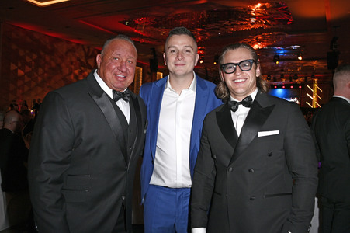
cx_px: 175
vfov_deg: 41.1
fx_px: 311
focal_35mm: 32
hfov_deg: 58.8
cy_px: 116
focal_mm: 32
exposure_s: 1/60
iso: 800
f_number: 5.6
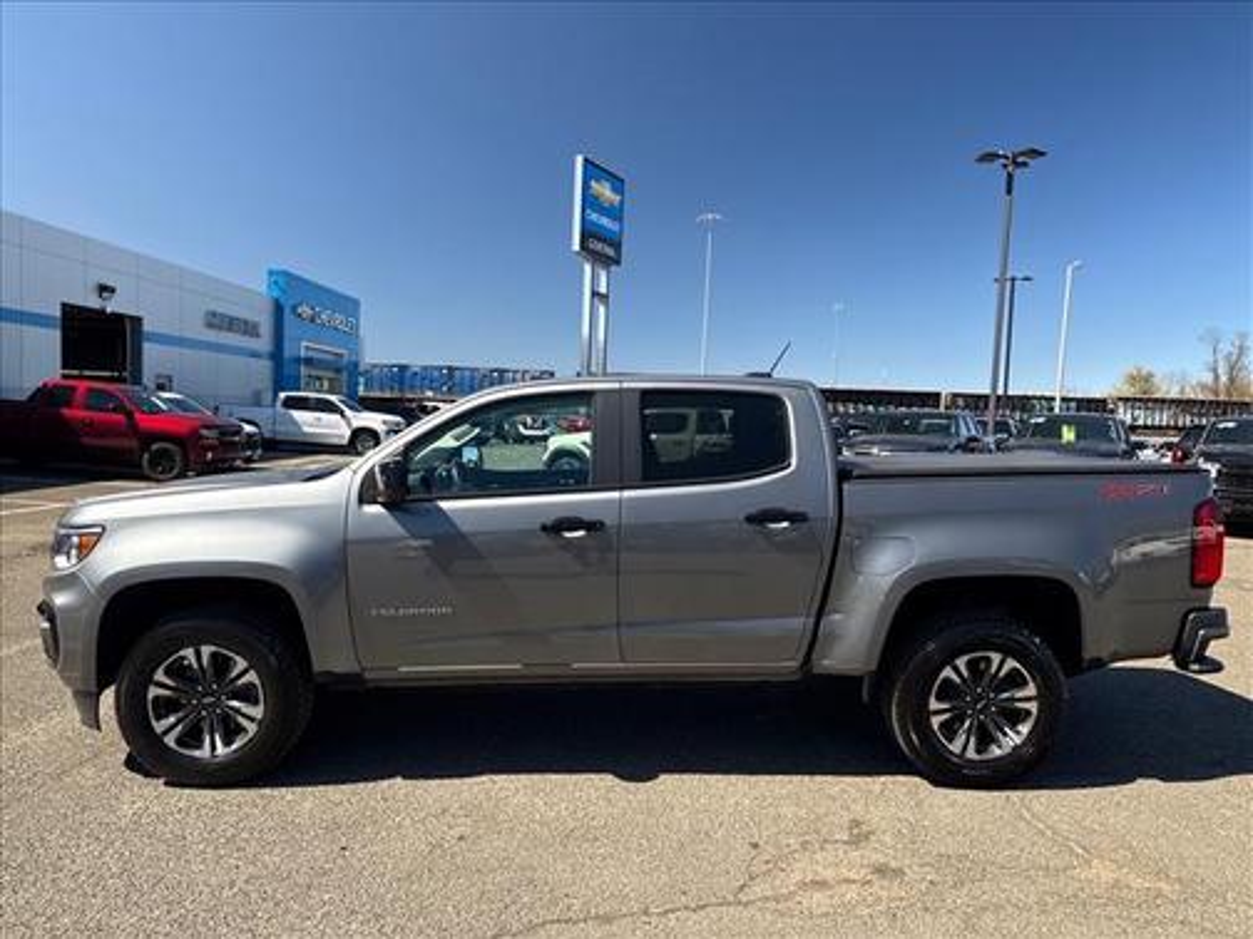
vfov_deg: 56.8
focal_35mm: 24
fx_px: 869
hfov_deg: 71.6
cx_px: 626
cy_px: 470
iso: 100
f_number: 1.78
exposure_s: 1/715
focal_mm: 6.76
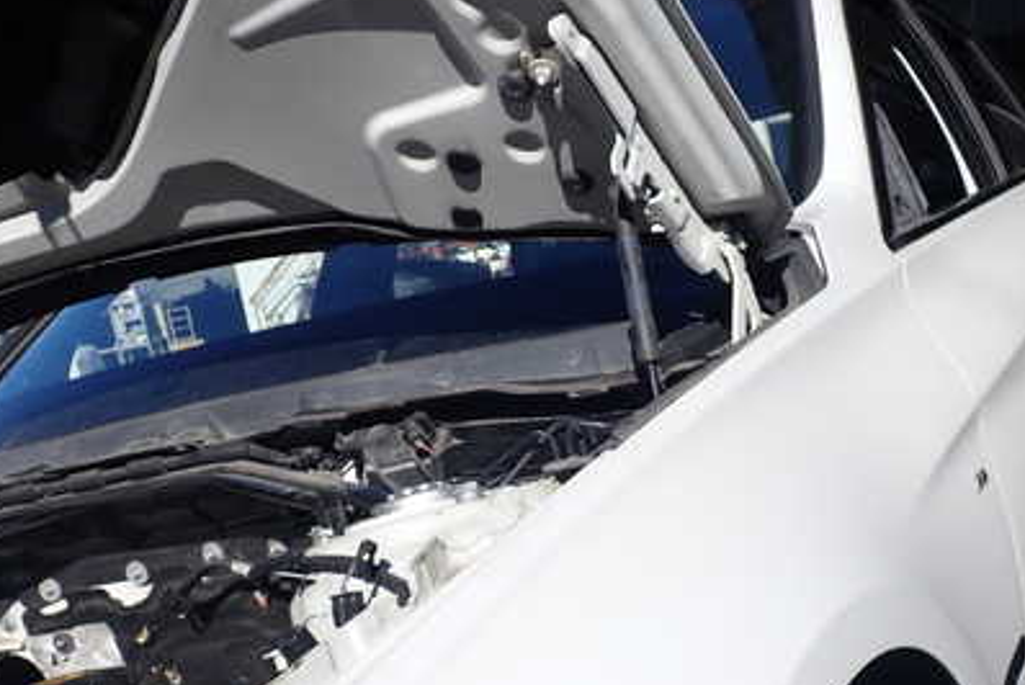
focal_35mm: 47
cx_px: 672
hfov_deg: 41.4
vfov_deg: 28.4
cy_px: 497
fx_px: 1339
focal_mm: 5.4
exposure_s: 1/200
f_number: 9
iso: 100
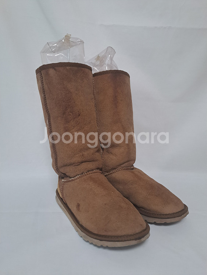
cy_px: 138
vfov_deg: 69.4
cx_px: 104
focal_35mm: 25
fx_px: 199
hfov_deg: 54.9
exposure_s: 1/60
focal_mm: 4.65
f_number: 1.8
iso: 125
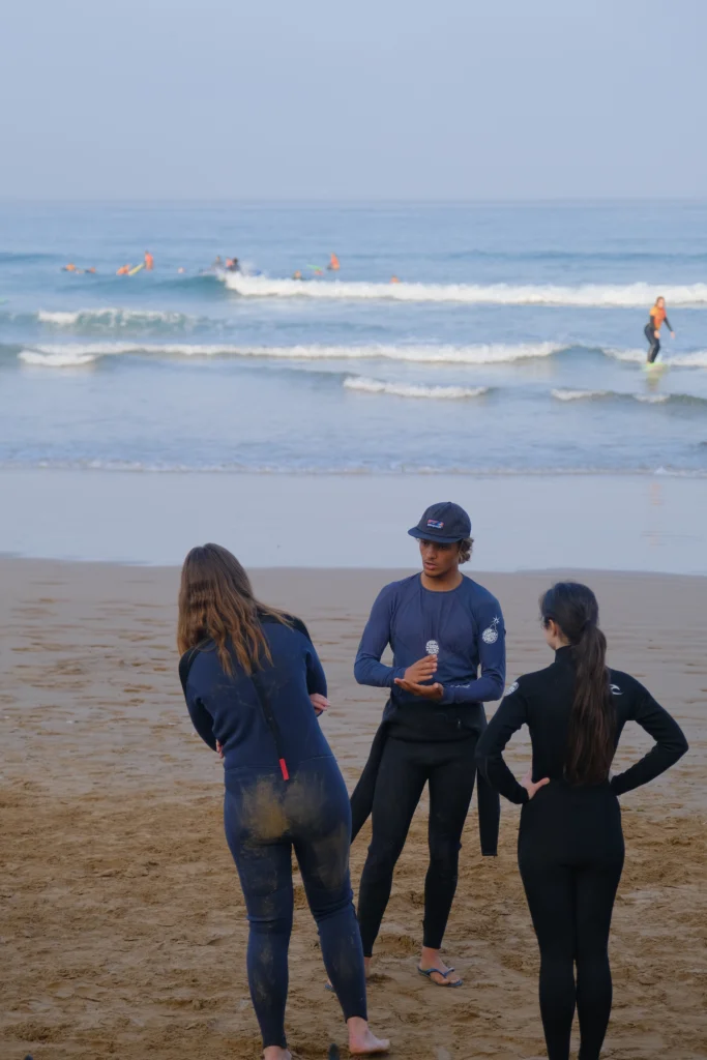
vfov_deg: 23.1
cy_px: 530
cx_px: 354
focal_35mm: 88
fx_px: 2591
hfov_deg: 15.5
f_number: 4
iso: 320
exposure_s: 1/640
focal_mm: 58.6
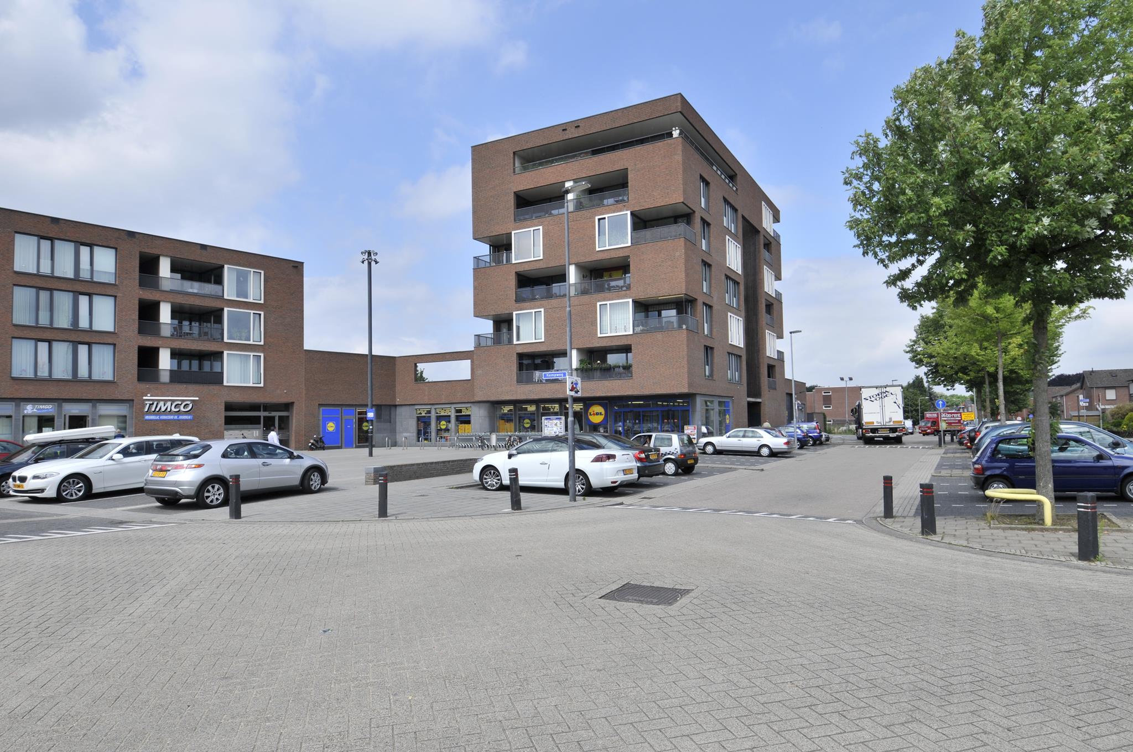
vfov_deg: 59.4
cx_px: 566
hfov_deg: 81.3
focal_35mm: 21
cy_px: 376
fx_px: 660
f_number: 9
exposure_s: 1/500
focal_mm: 14
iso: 200
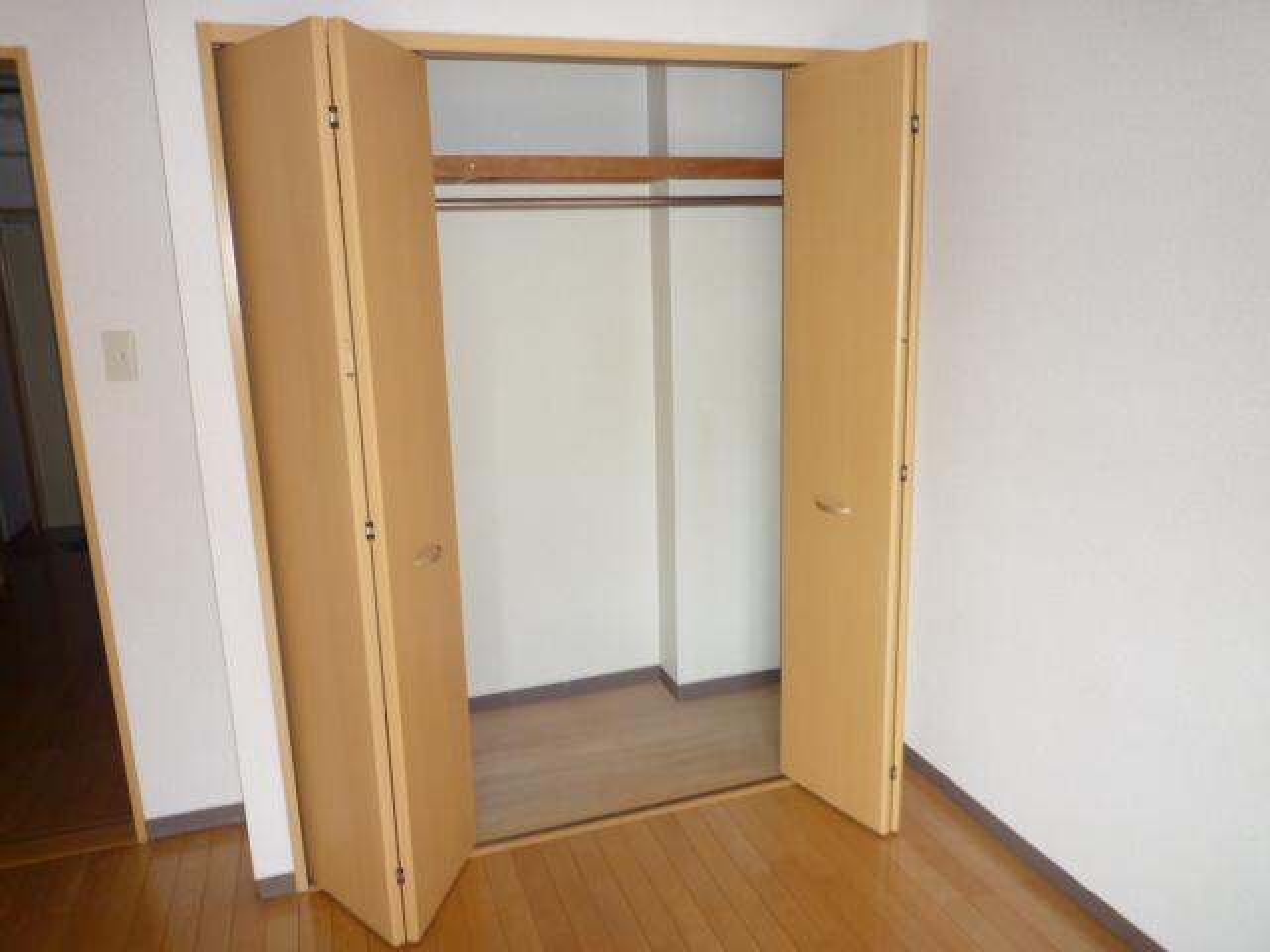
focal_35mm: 25
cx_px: 635
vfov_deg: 54.9
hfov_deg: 69.4
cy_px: 476
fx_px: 917
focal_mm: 4.4
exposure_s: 1/30
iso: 160
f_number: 2.8
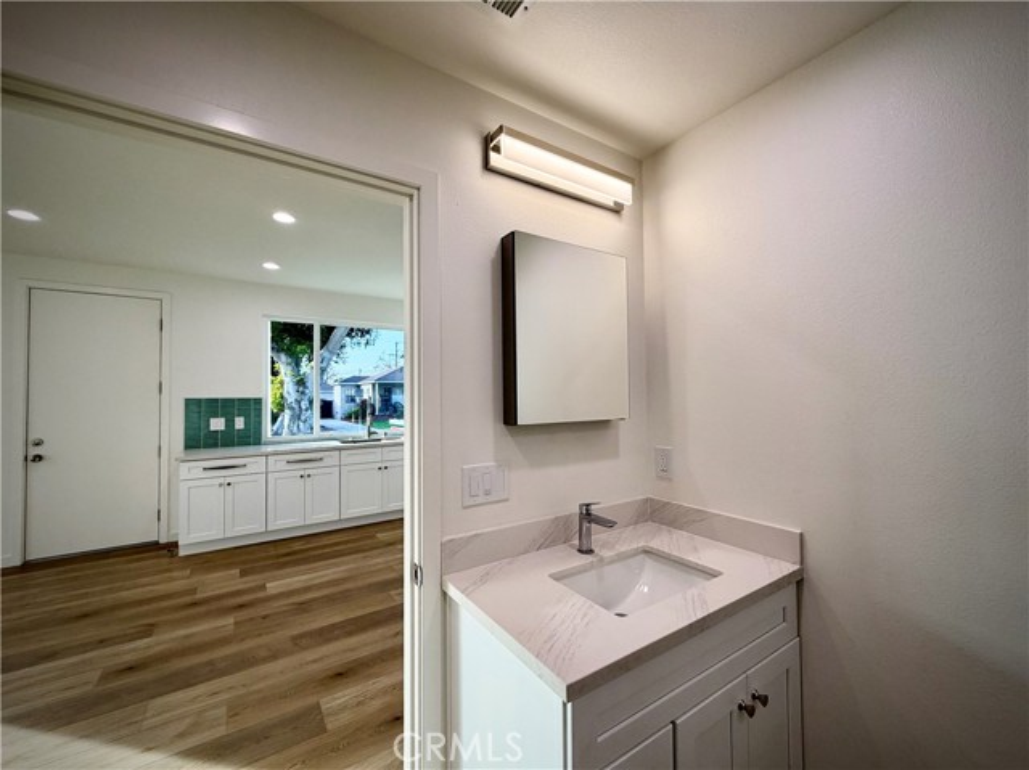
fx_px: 416
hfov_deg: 102.1
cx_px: 514
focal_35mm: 14
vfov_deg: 85.6
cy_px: 385
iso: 50
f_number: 2.2
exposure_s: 1/133
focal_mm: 2.22
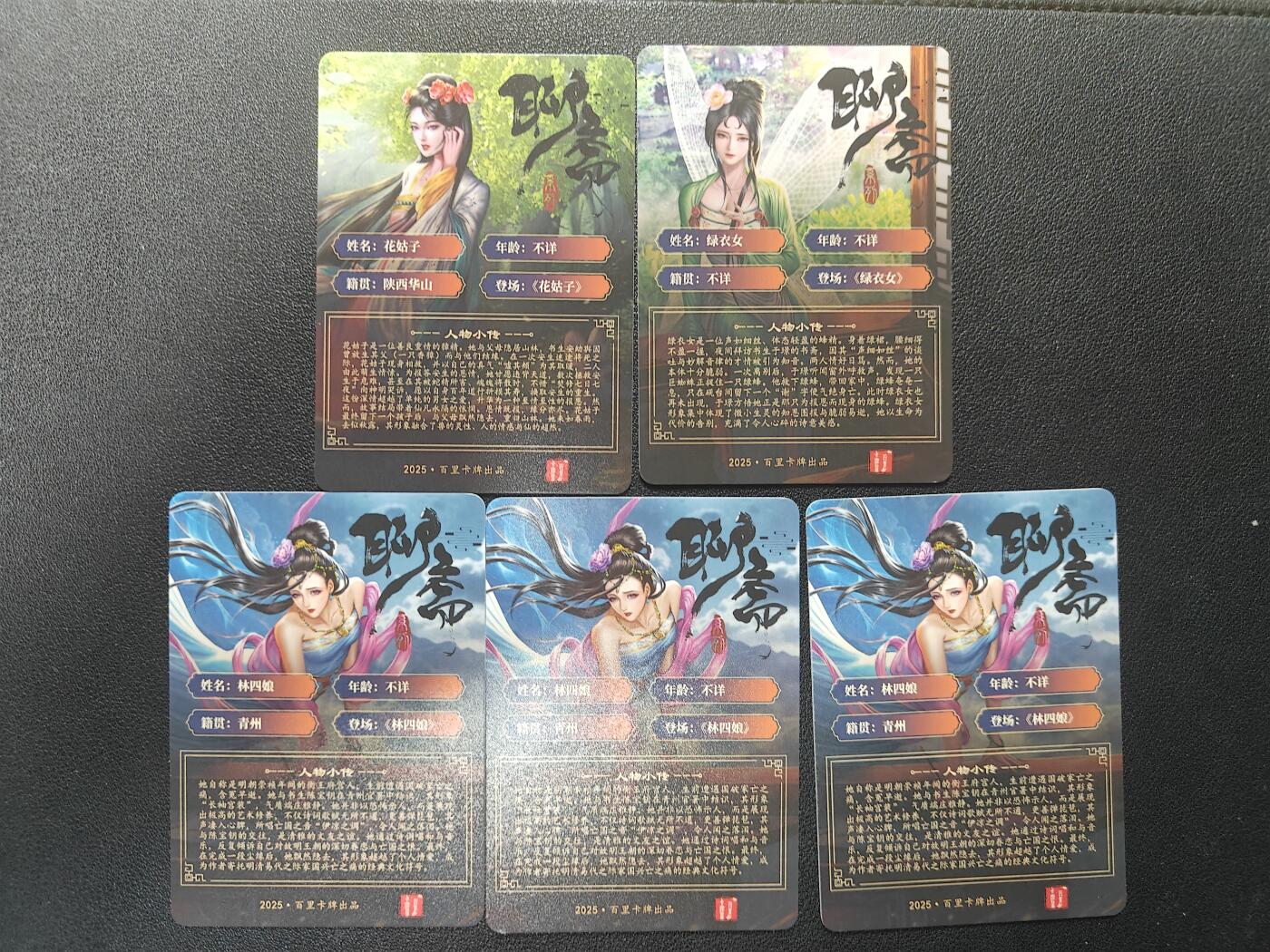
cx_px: 635
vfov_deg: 56.8
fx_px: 881
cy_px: 476
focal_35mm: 24
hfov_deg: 71.6
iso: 250
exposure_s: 1/33
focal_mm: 5.59
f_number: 1.8
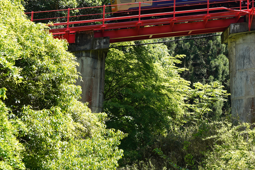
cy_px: 28
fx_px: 694
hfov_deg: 20.4
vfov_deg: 13.9
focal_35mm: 98
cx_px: 234
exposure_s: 1/160
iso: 200
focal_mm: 49
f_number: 6.3
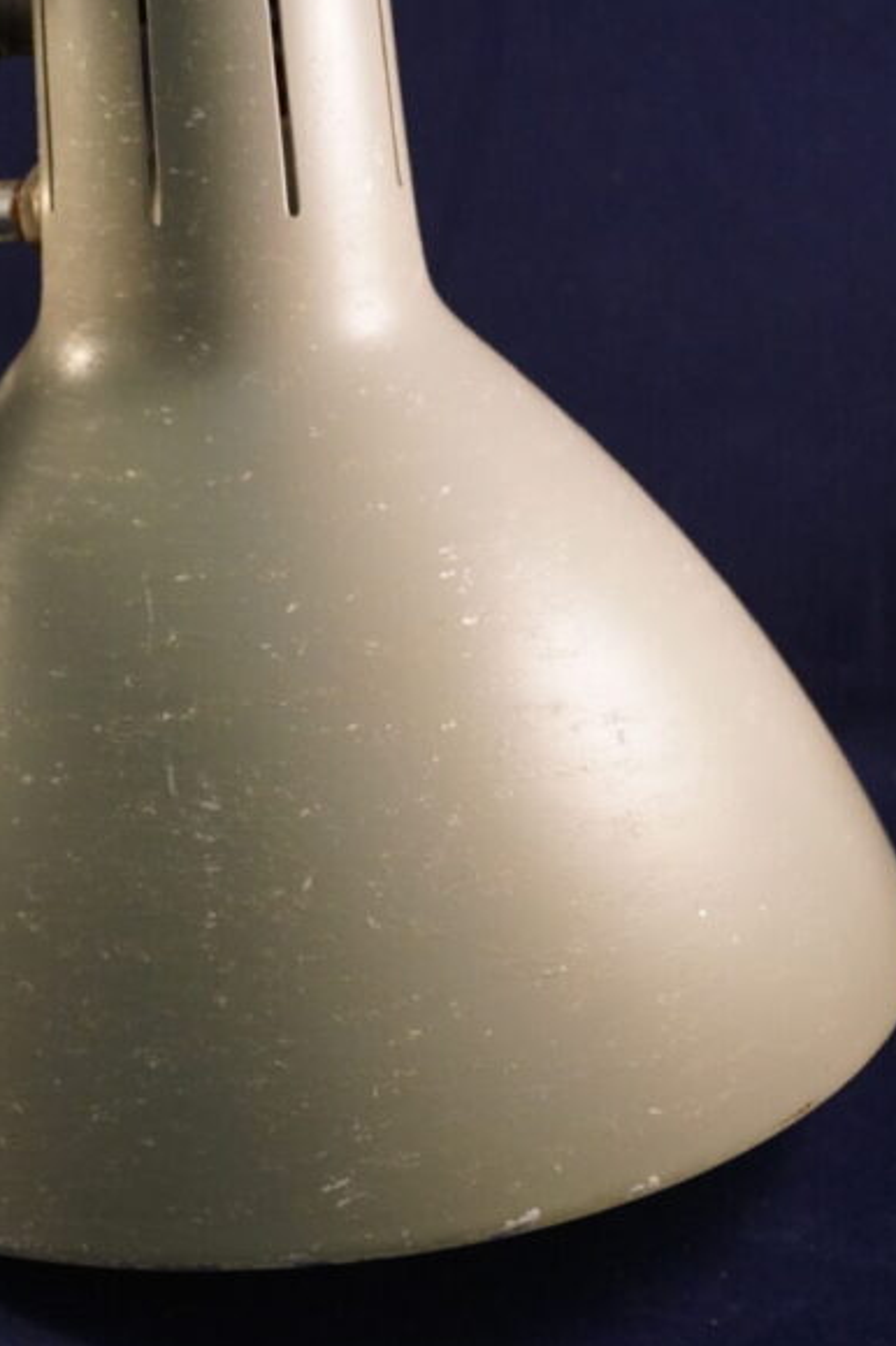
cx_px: 243
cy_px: 524
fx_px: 2869
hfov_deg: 17.7
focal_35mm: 77
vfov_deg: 26.3
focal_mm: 33
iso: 2500
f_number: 5
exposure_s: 1/60
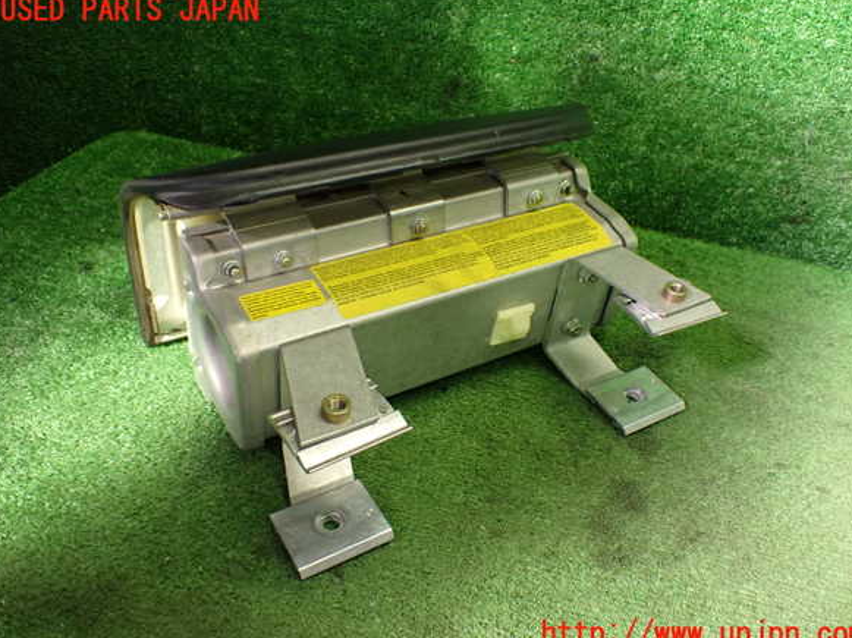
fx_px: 763
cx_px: 433
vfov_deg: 45.4
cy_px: 323
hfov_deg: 58.4
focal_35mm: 31
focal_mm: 5.4
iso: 400
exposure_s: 1/125
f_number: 2.3
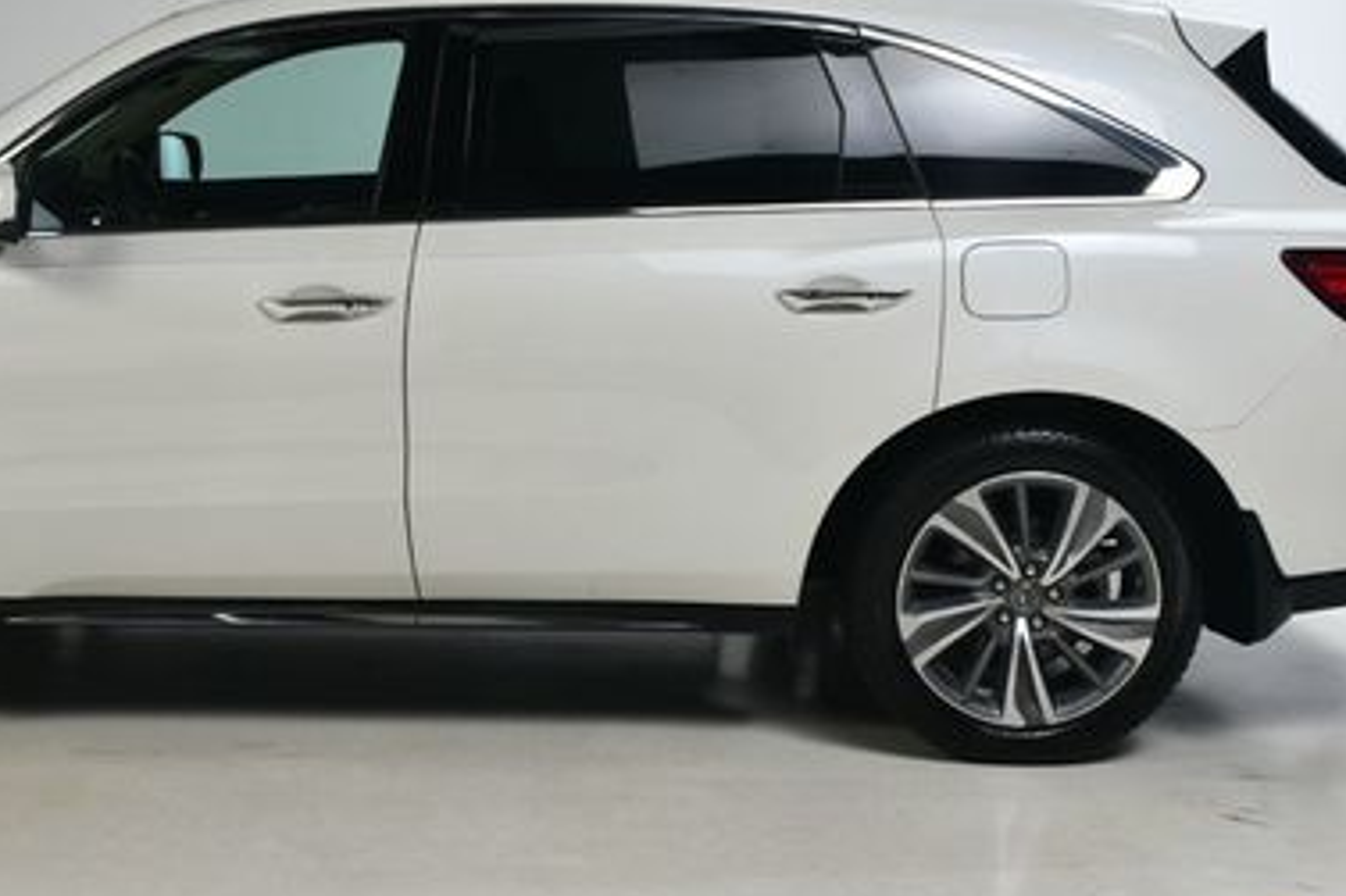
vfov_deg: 24.2
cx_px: 439
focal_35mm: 56
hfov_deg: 35.3
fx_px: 2093
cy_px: 443
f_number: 14
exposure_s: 1/160
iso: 100
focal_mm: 22
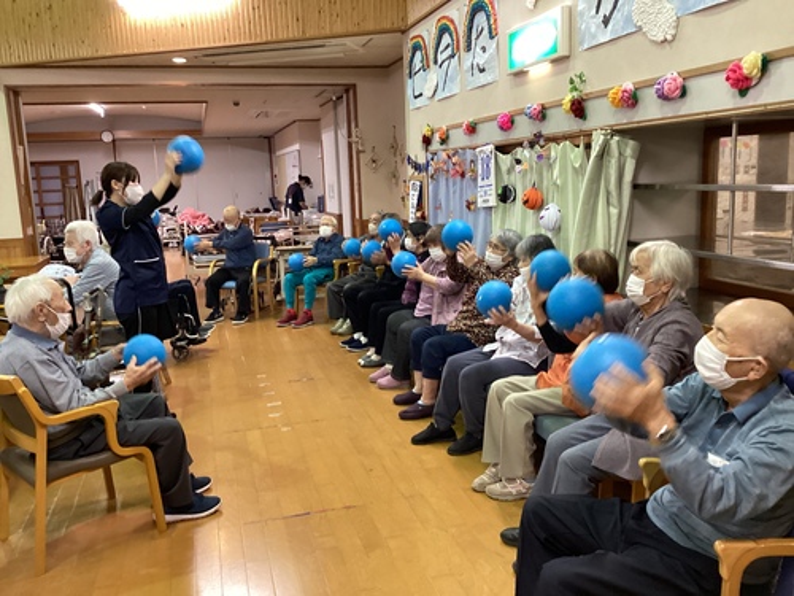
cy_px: 298
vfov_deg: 45.4
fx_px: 711
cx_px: 397
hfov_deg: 58.4
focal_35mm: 31
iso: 250
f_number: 2.4
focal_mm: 3.3
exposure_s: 1/33
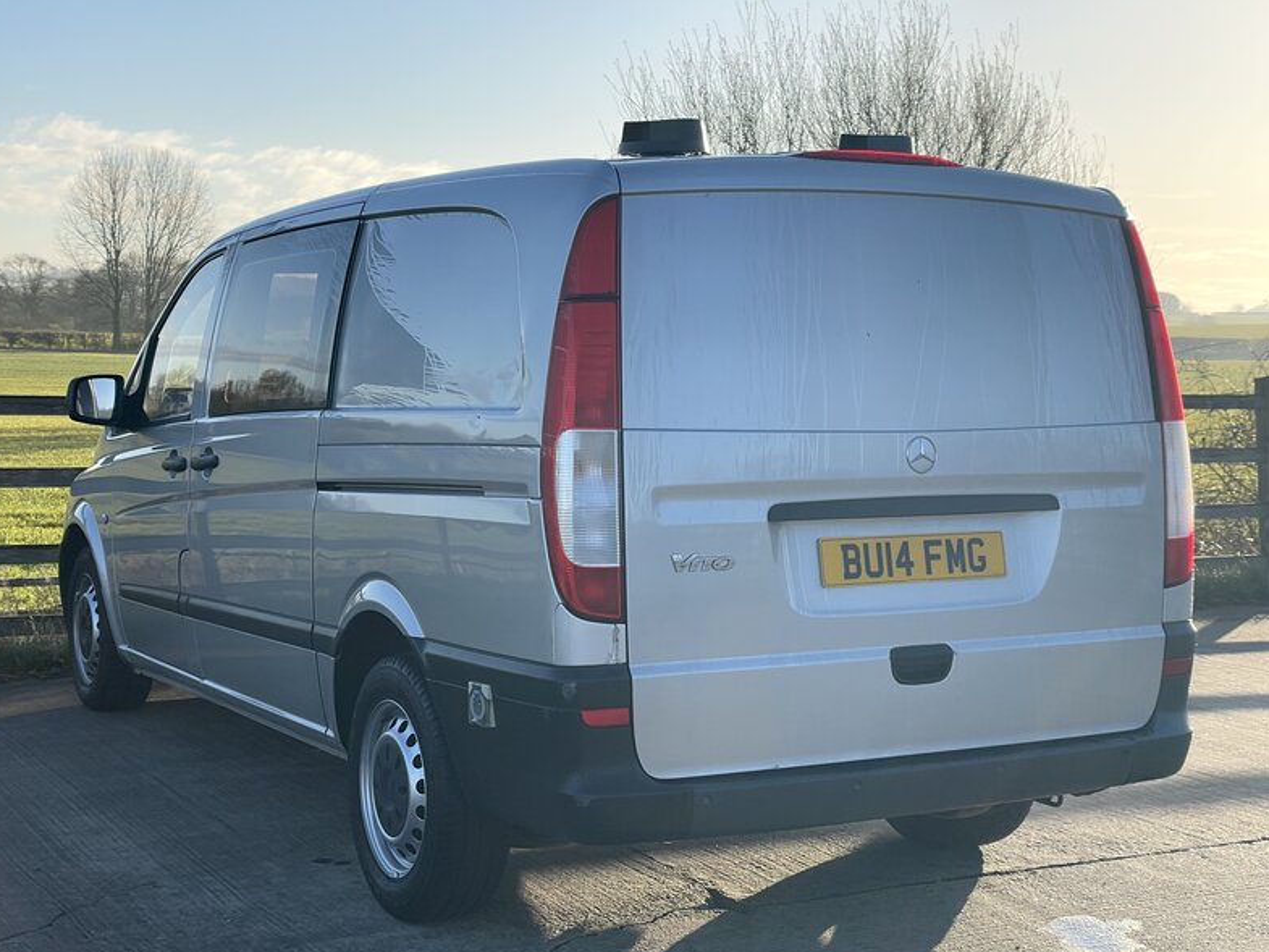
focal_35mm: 53
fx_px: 1943
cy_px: 478
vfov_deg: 27.5
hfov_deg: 36.2
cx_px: 629
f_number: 2
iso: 25
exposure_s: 1/940
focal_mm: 6
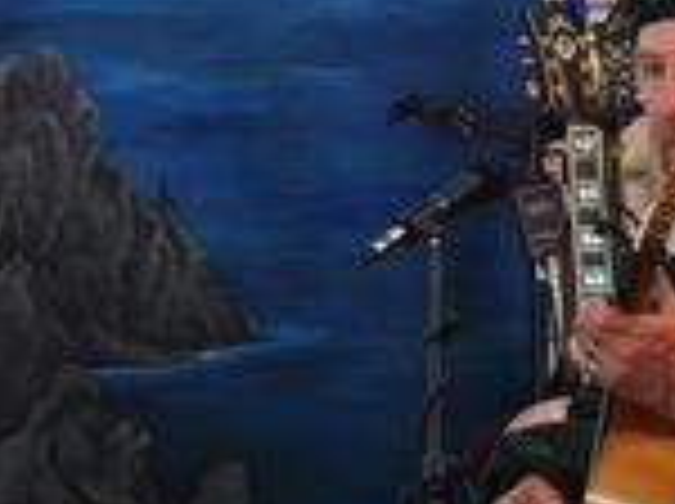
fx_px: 5860
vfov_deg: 4.9
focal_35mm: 301
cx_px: 284
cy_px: 94
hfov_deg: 6.6
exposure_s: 1/100
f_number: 2.8
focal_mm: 21.2
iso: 320
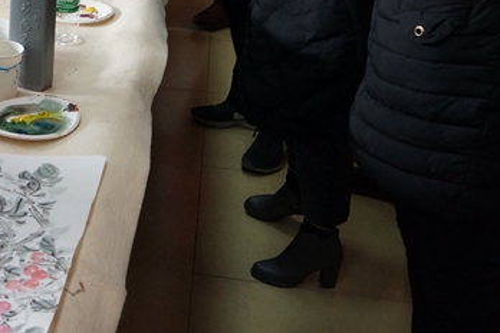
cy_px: -48
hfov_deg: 29.9
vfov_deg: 20.7
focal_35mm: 62
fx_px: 861
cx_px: -11
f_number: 4.5
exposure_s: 1/80
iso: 1600
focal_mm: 18
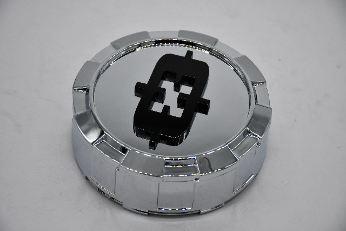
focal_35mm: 112
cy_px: 116
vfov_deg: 12.2
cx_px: 173
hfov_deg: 18.3
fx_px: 1077
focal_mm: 75
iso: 200
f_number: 6.3
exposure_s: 1/250
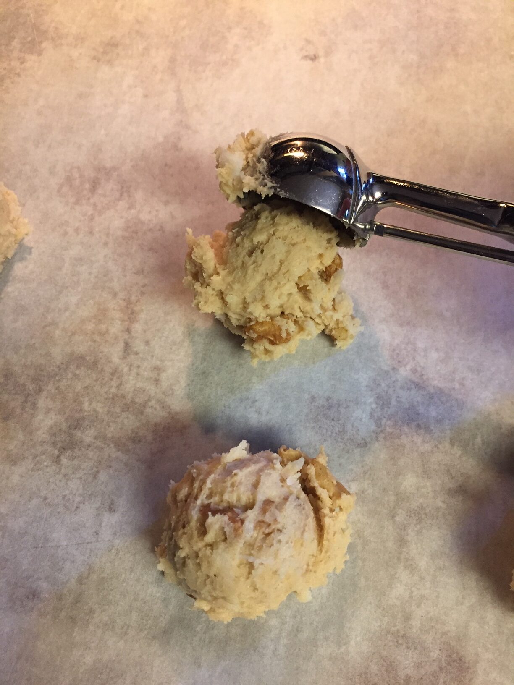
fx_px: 574
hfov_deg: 48.2
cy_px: 342
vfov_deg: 61.7
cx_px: 257
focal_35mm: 29
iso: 160
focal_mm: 4.15
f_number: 2.2
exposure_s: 1/30
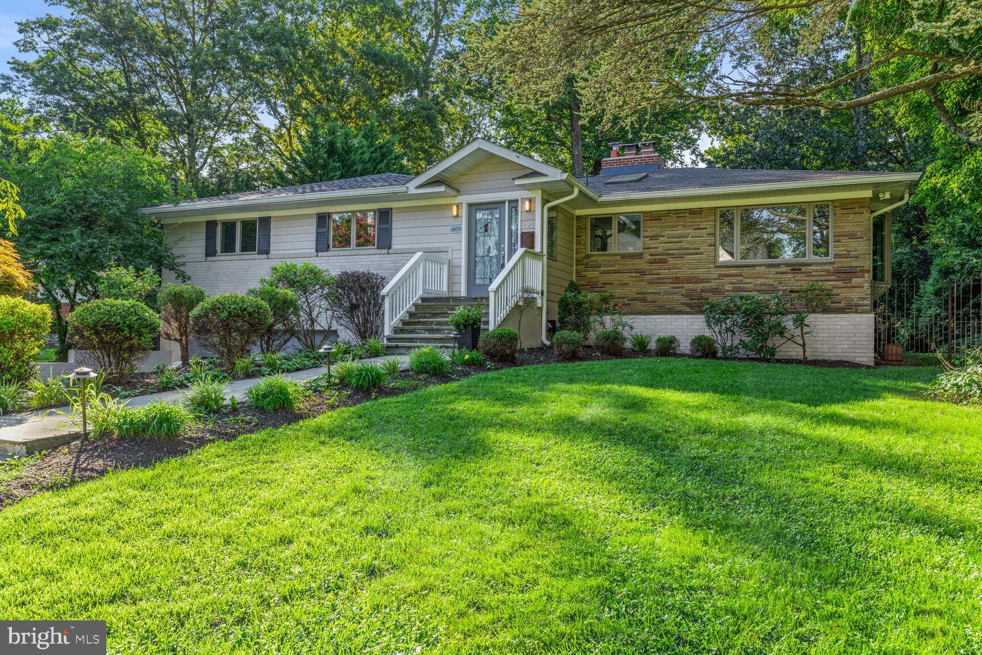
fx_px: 723
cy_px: 328
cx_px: 491
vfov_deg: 48.7
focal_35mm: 26
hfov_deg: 68.4
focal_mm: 26.5
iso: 200
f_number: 8
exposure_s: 1/60
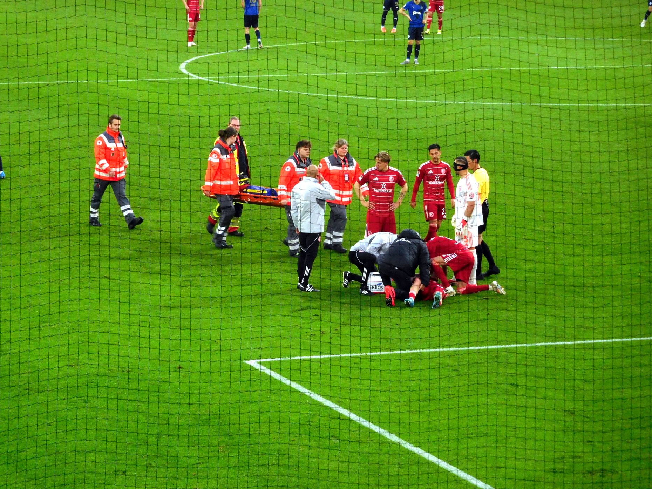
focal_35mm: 172
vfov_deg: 8.6
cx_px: 305
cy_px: 235
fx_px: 3240
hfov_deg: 11.5
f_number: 5.2
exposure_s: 1/160
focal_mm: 28.5
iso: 400
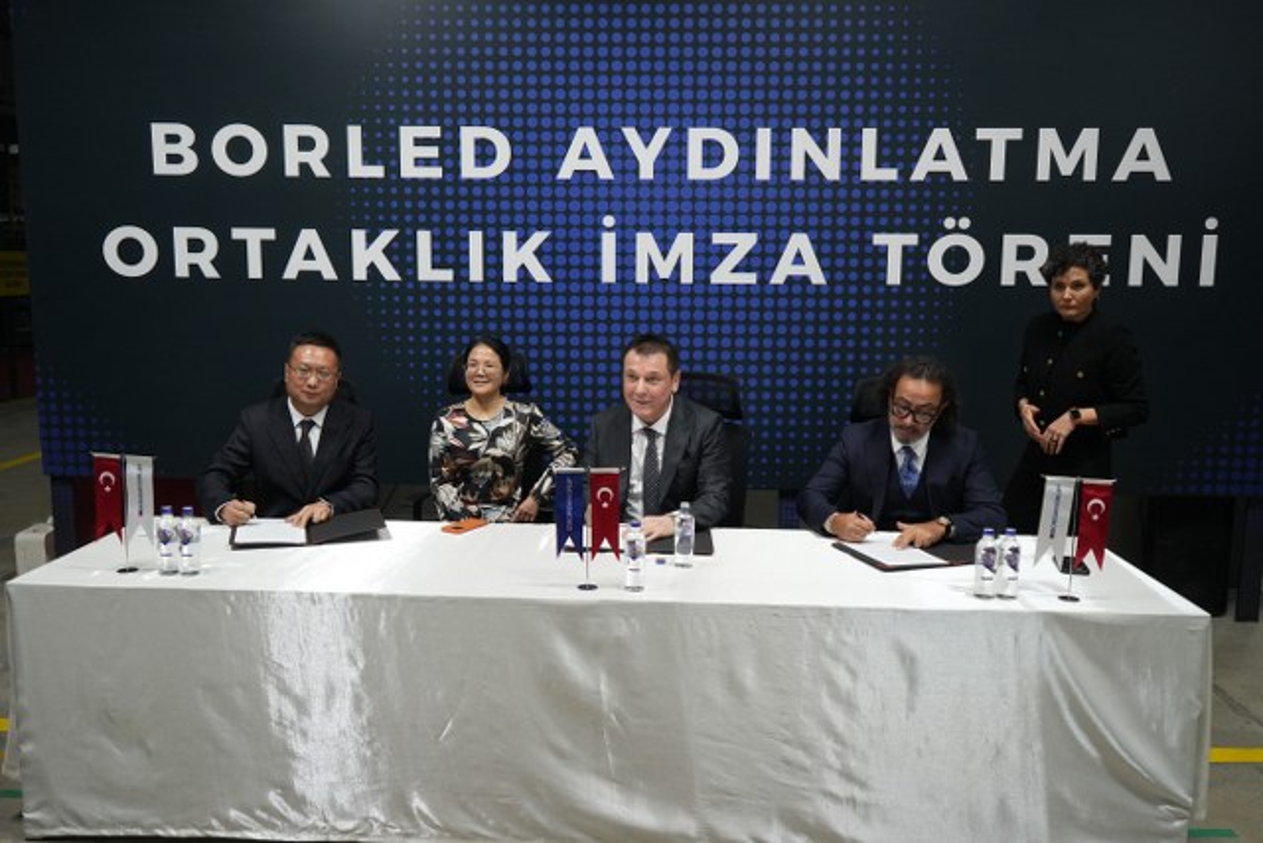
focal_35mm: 30
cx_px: 632
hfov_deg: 61.9
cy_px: 422
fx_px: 1053
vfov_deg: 43.6
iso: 2500
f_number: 4
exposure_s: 1/320
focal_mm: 30
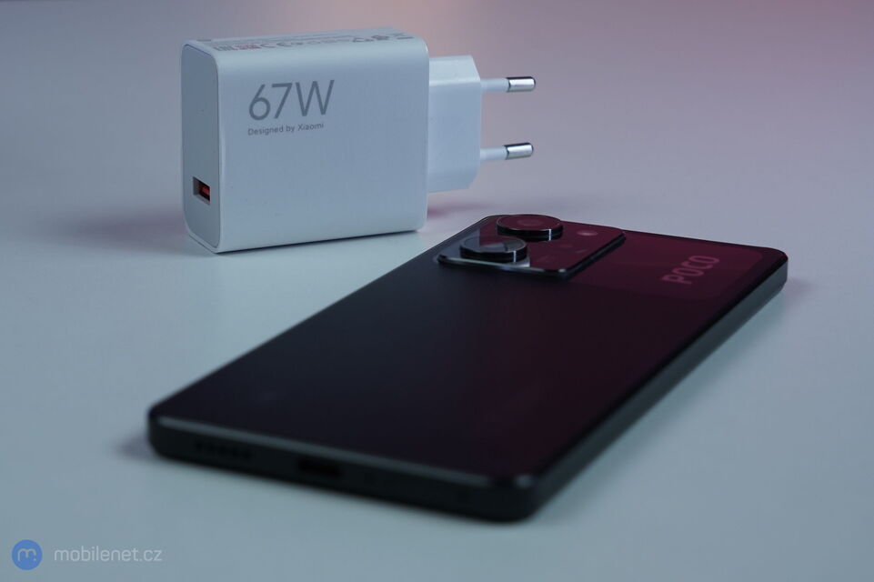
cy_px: 291
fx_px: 1286
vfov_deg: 25.5
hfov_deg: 37.5
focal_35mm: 53
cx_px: 437
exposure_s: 1/160
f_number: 7.1
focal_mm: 53
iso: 500
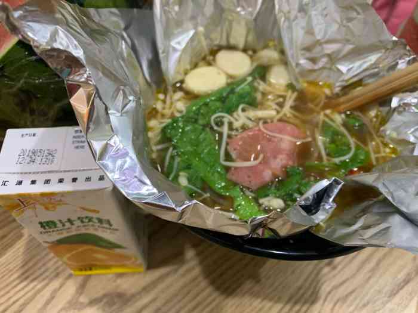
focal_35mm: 26
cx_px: 209
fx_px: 314
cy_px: 156
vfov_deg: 53.1
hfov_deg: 67.3
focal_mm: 4.25
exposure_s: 1/33
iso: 250
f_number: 1.8
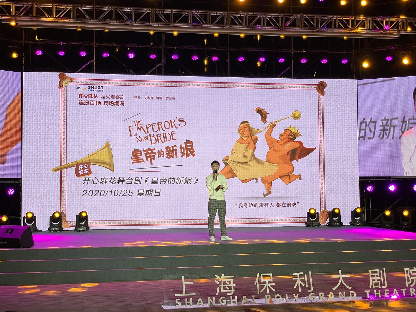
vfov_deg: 28.0
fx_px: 625
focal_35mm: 52
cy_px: 156
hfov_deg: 36.8
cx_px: 208
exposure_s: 1/125
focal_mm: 6
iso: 16
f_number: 2.4
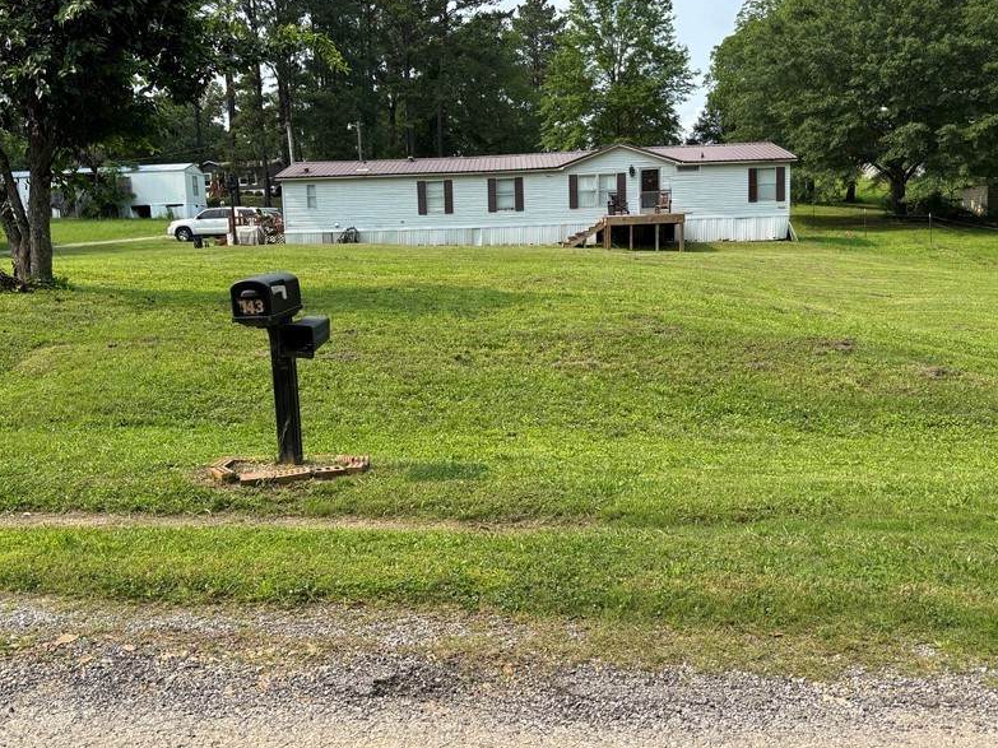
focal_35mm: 34
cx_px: 459
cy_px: 371
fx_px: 980
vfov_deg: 41.8
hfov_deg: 53.9
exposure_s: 1/1477
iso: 50
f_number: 1.6
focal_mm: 5.96
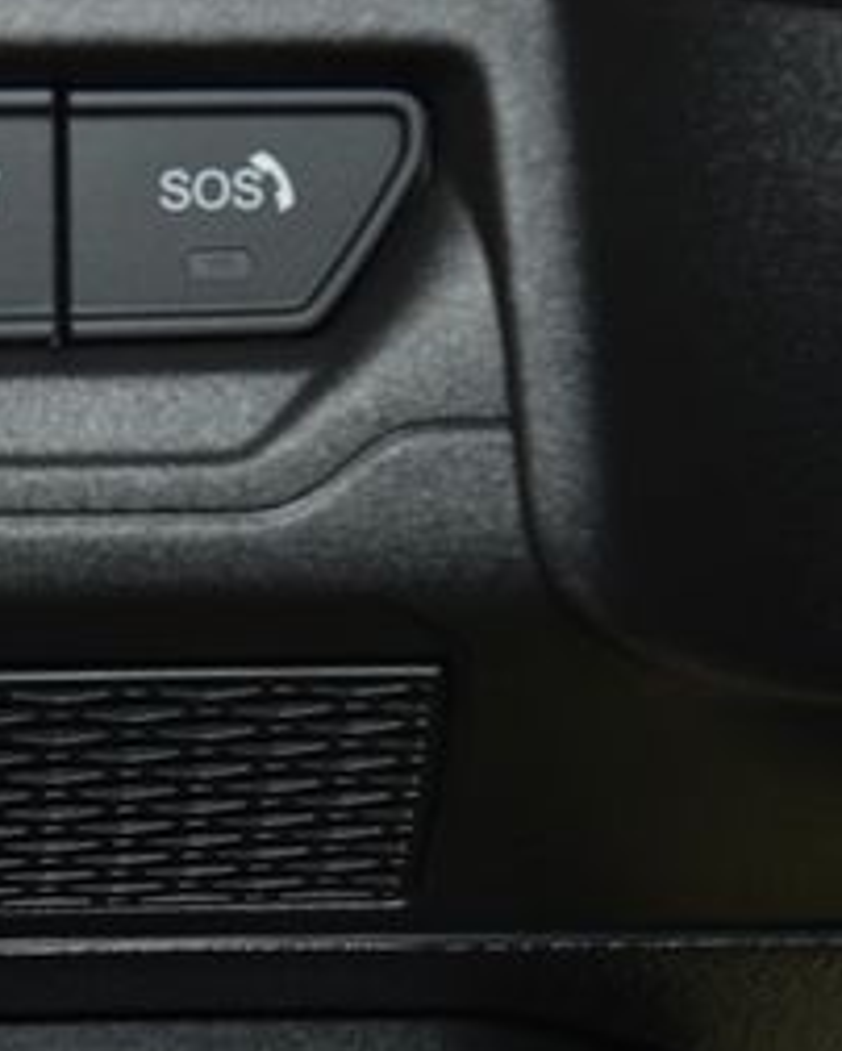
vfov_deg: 13.5
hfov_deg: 10.6
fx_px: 4449
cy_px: 386
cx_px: -221
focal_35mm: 143
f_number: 4.2
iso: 500
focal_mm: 40
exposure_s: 1/20
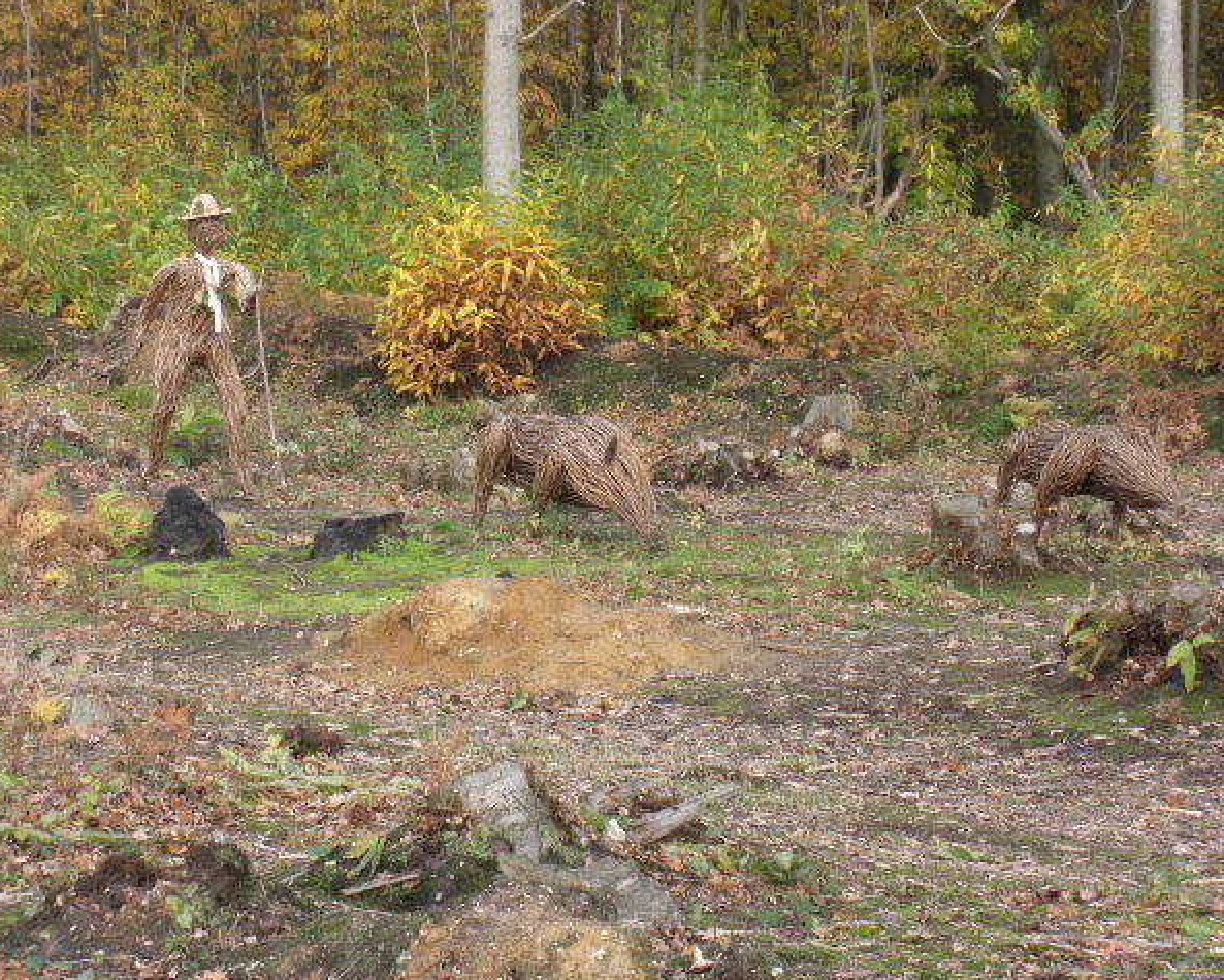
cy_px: 487
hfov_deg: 16.0
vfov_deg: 12.9
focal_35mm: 120
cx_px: 597
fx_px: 4349
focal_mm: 23.7
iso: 200
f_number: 5.1
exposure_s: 1/160
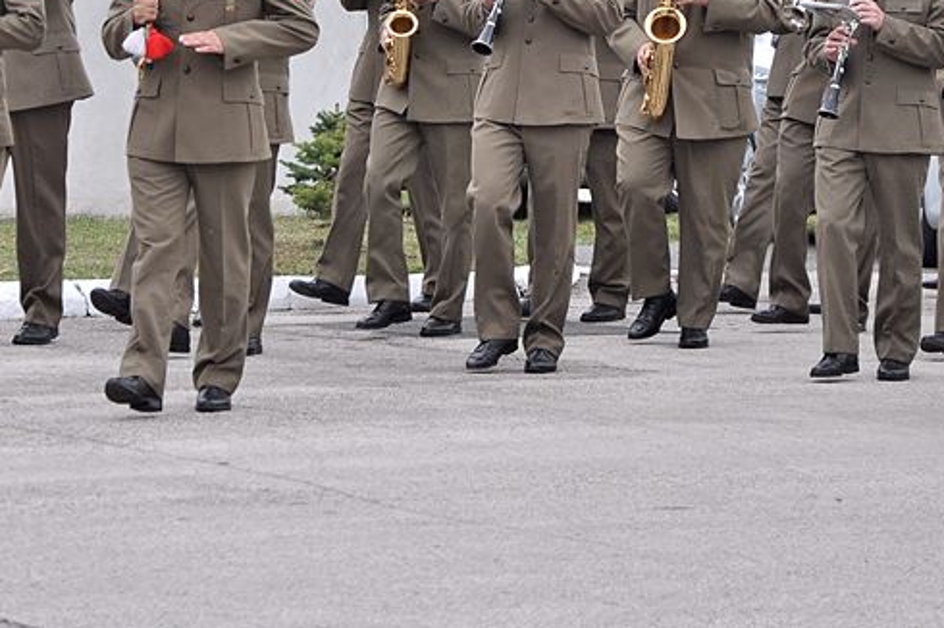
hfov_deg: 8.8
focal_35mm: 234
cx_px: 326
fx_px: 6132
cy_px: 90
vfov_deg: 5.9
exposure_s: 1/640
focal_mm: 90
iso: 500
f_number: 6.3
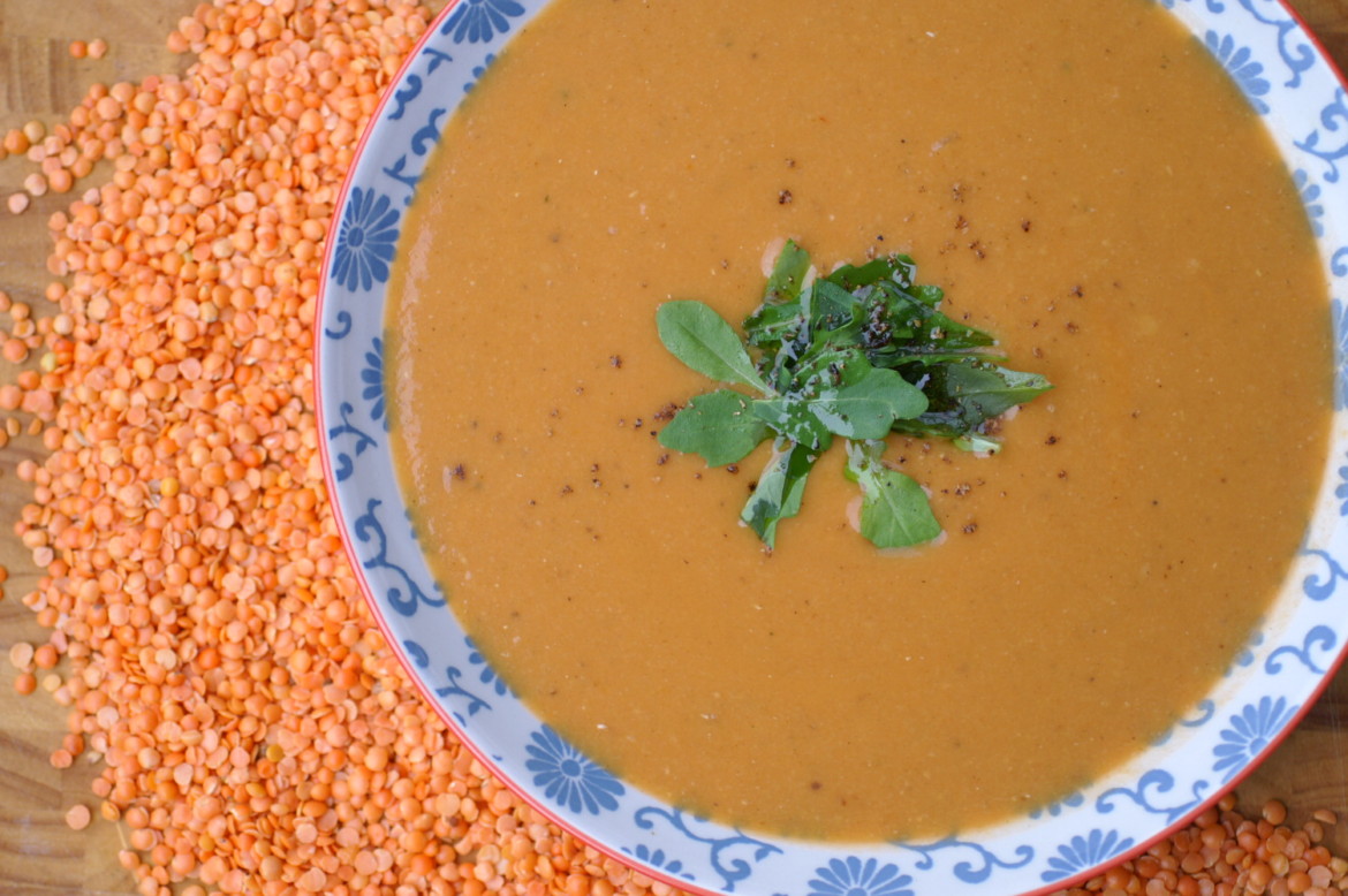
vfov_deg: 18.2
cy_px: 448
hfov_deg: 27.0
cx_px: 674
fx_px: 2806
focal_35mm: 75
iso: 200
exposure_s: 1/100
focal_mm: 50
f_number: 3.2
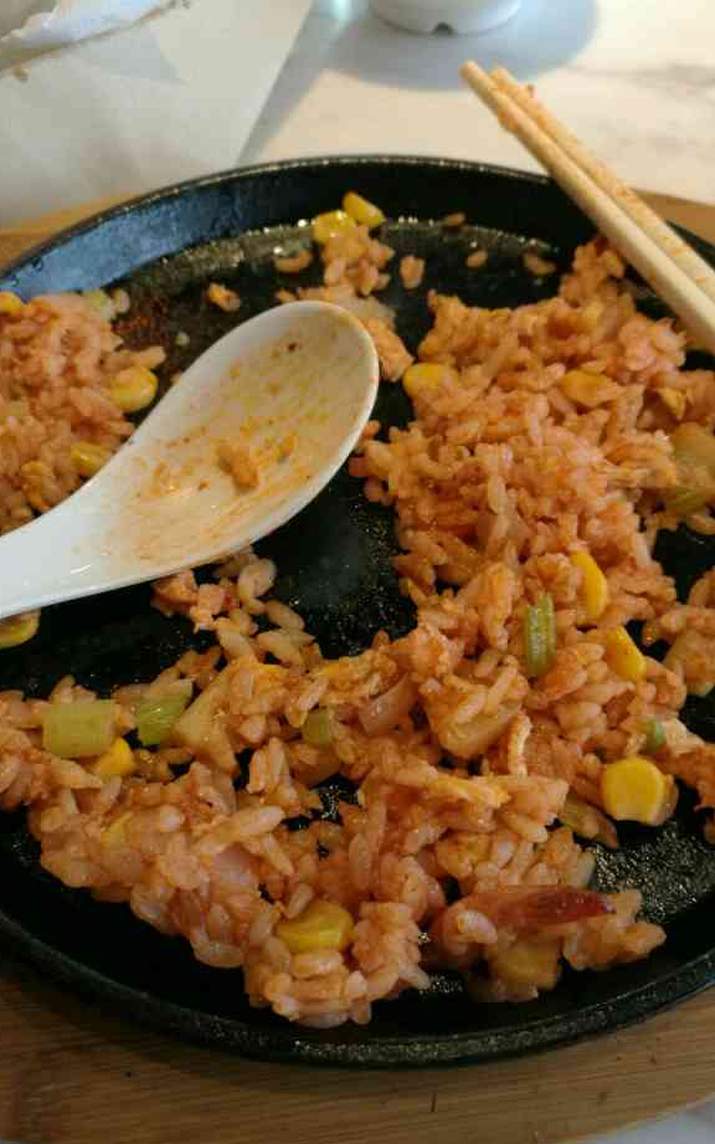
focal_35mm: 29
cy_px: 578
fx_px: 904
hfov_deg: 43.2
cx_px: 376
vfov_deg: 64.6
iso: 100
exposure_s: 1/33.3
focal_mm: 4.04
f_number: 2
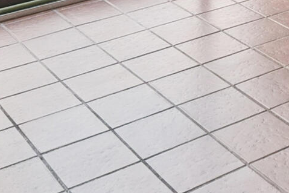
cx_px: 338
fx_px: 754
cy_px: -327
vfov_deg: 11.1
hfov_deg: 20.4
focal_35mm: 94
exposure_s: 1/13
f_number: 8
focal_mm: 10
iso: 250
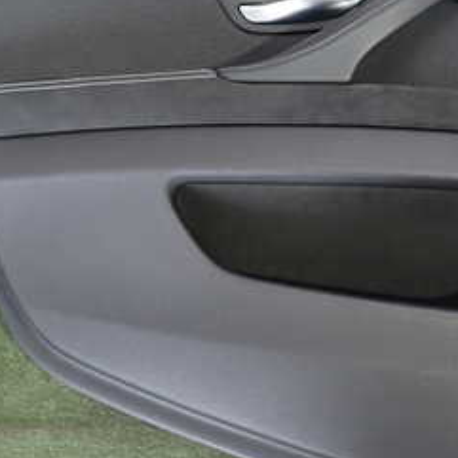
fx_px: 823
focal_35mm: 55
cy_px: 160
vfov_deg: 30.9
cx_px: 194
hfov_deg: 31.0
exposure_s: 1/30
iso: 400
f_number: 2
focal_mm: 4.5
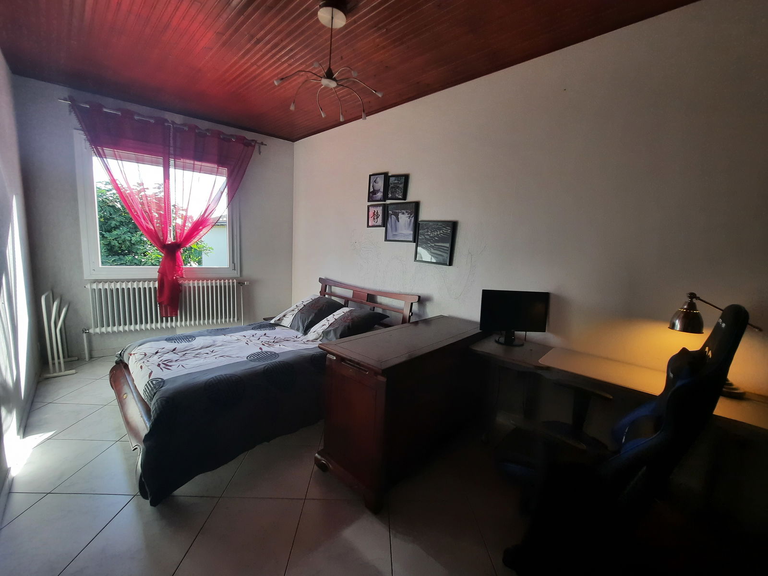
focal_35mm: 13
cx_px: 384
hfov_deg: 106.2
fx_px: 288
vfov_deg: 89.9
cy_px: 288
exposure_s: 1/117
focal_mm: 1.74
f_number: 2.2
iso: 40
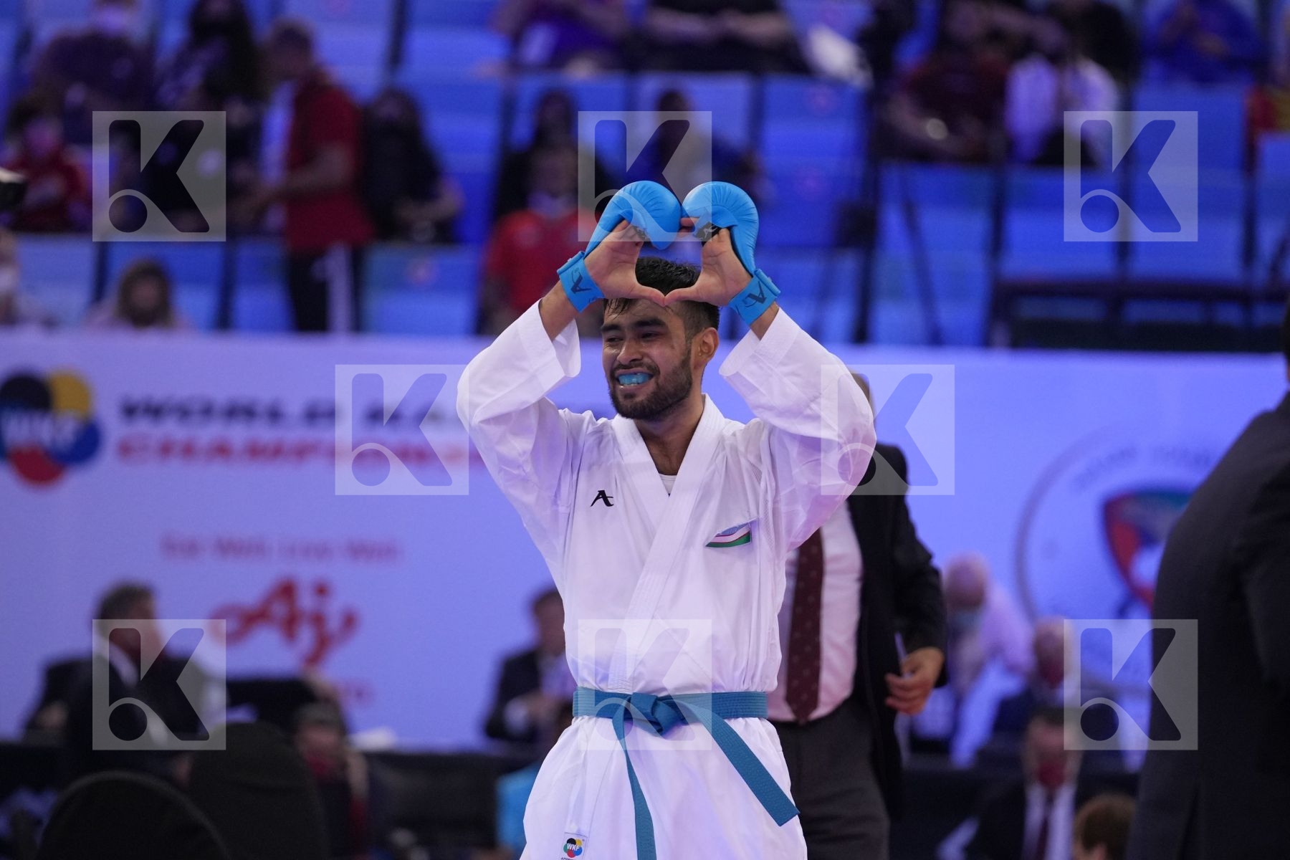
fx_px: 10749
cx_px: 645
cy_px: 430
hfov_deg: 6.9
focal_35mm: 300
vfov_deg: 4.6
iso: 2500
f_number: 2.8
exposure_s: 1/1000
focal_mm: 200
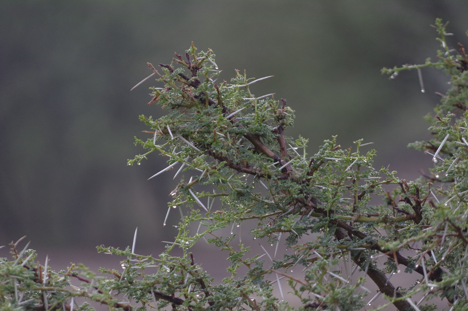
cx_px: 234
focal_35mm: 345
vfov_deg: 4.0
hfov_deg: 6.0
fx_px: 4481
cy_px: 156
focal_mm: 230
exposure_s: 1/500
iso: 1250
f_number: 5.6
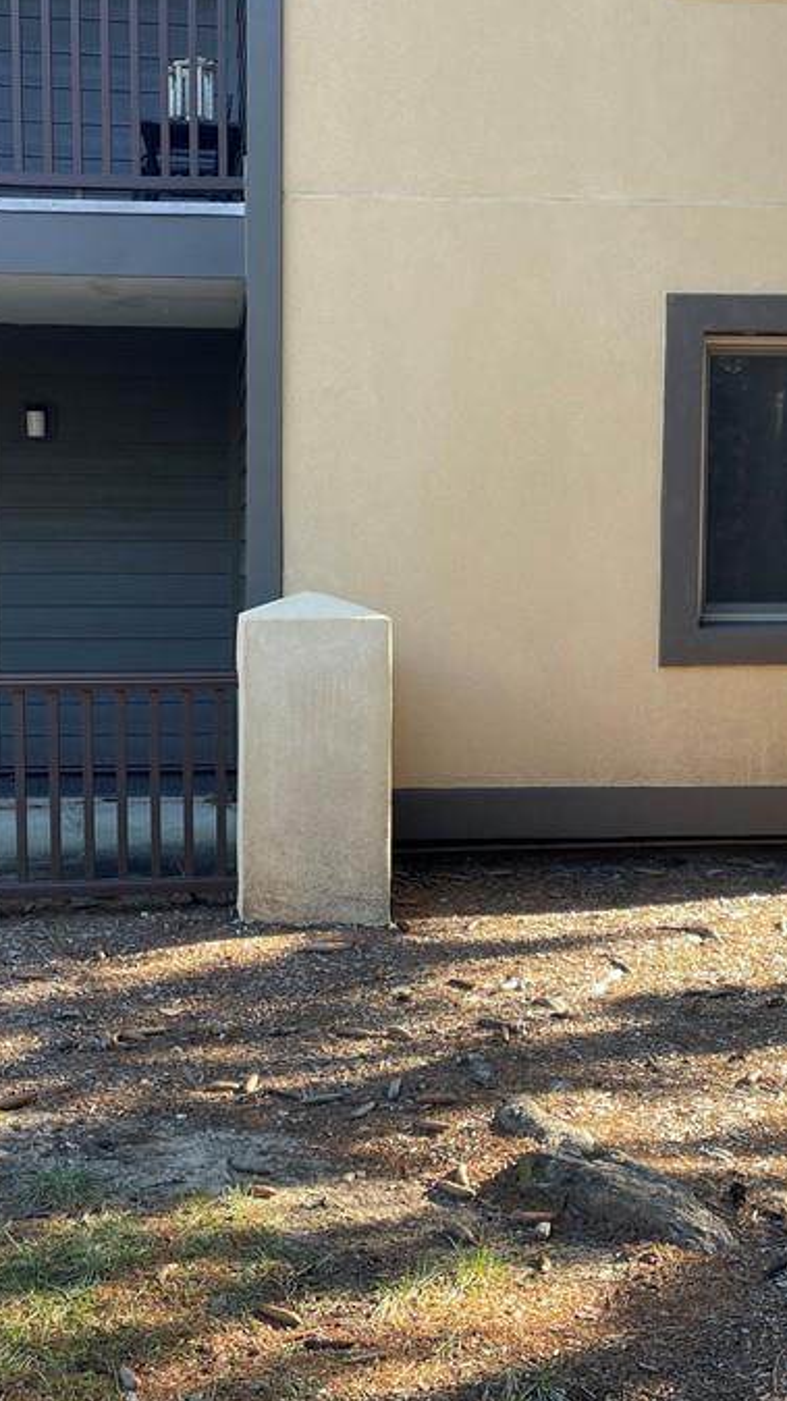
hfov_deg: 27.7
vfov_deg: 47.4
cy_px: 672
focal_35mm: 43
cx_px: 384
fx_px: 1597
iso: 32
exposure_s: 1/121
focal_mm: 4.2
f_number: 1.6
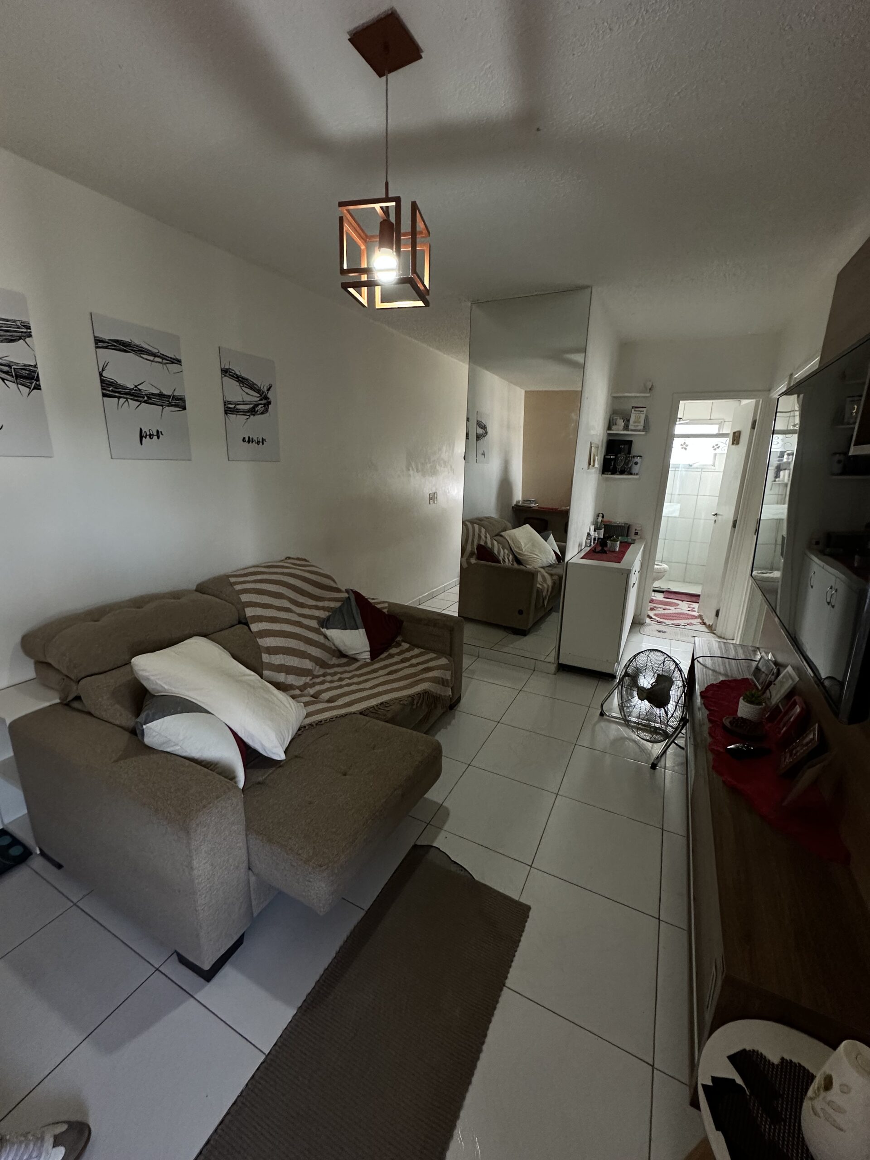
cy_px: 580
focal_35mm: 14
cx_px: 435
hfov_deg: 85.7
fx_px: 469
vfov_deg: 102.1
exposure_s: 1/120
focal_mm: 2.22
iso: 250
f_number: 2.2
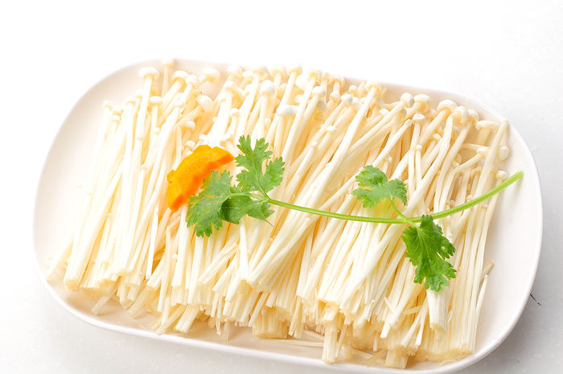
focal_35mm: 75
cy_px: 187
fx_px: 1172
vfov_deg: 18.1
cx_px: 282
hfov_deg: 27.0
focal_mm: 50
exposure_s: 1/500
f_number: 10
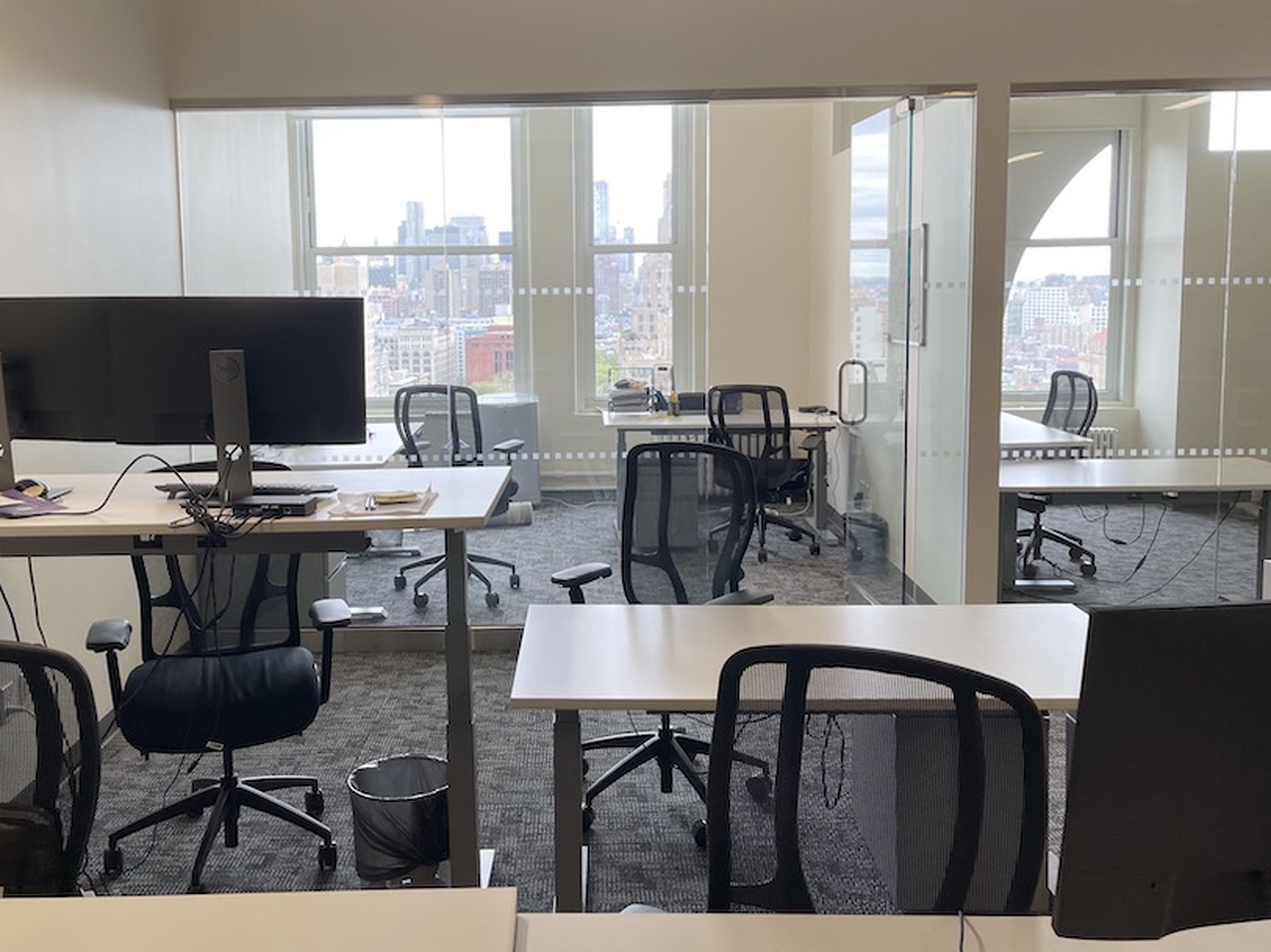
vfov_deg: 43.9
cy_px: 388
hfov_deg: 56.7
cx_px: 555
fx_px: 1174
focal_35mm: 32
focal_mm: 5.1
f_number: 1.6
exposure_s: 1/120
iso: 64
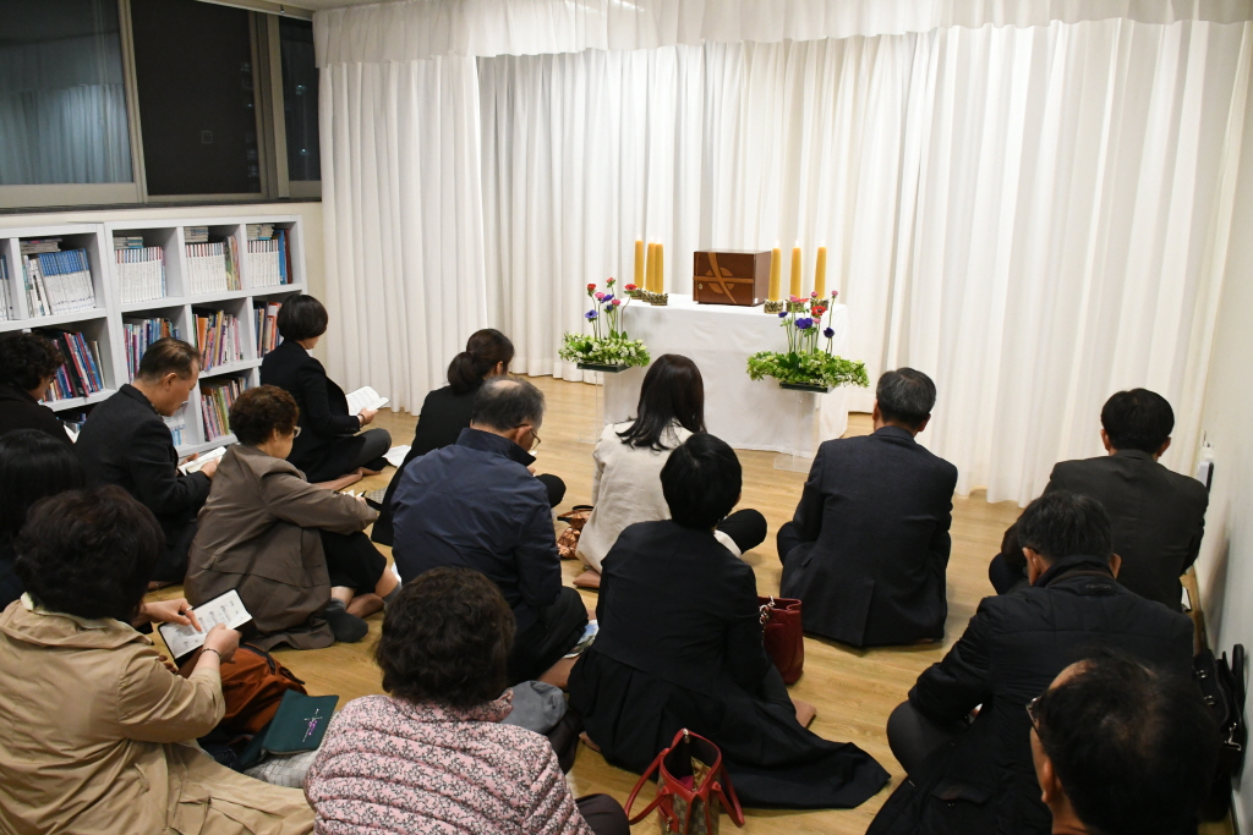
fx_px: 940
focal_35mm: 27
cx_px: 626
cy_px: 418
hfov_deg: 67.4
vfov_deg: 47.9
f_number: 6.3
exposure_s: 1/100
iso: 3200
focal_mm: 18
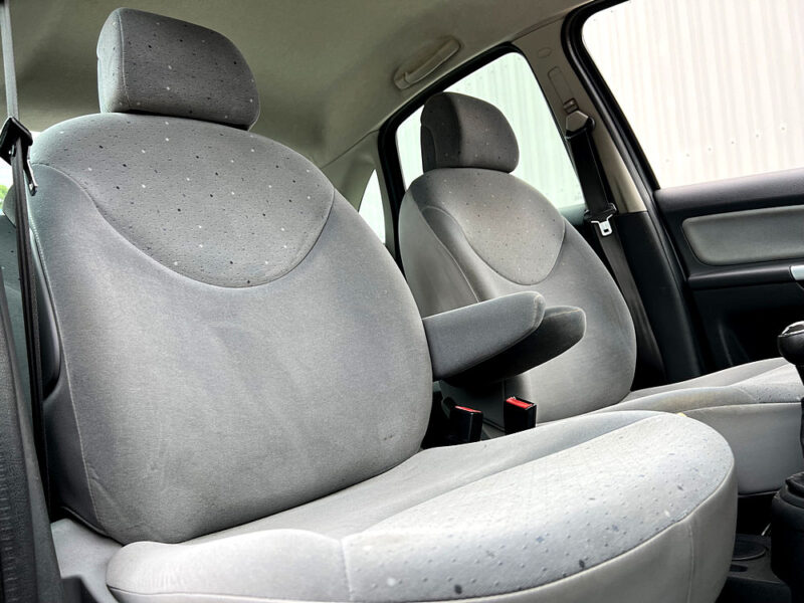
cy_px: 302
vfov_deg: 53.1
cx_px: 402
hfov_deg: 67.3
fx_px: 604
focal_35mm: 26
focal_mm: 5.7
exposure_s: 1/305
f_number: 1.5
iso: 50
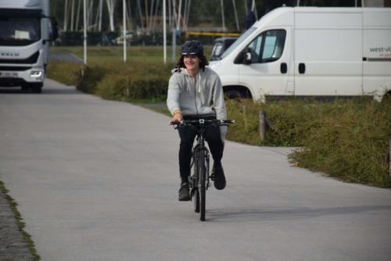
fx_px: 2282
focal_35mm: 210
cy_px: 130
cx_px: 196
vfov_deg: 6.6
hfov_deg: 9.8
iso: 200
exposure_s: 1/640
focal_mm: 140
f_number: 6.3
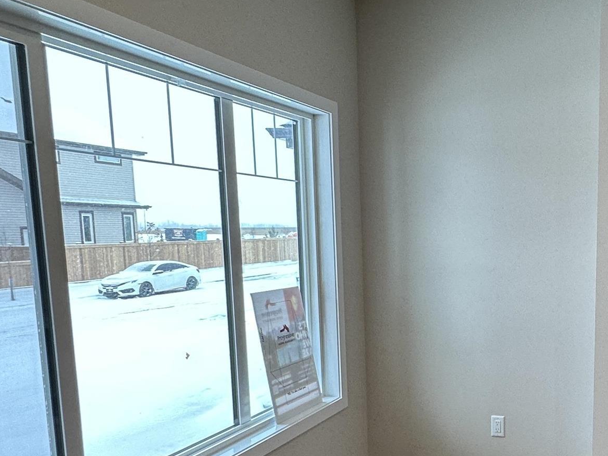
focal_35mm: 37
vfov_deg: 38.1
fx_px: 650
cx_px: 526
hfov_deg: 46.2
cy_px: 314
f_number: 2.2
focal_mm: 2.22
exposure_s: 1/120
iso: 100
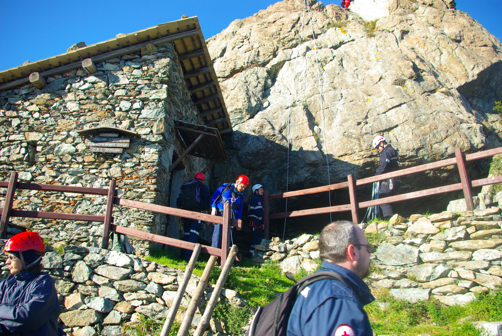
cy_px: 168
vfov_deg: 48.1
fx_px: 377
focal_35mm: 27
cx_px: 251
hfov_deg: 67.3
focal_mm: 18
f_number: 5.6
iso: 100
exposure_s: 1/125
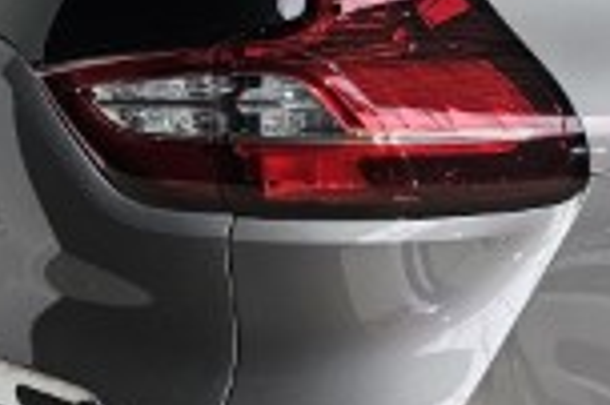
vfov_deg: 13.4
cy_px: 361
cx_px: 815
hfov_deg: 18.7
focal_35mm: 101
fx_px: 1710
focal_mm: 6.3
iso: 100
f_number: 1.7
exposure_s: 1/100
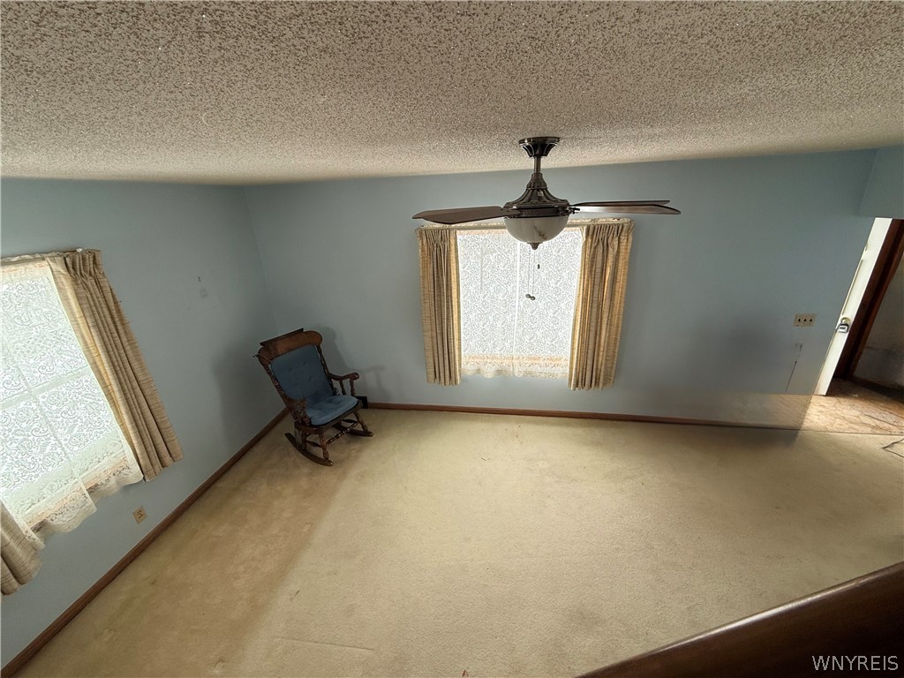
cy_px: 339
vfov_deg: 85.7
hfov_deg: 102.1
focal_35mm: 14
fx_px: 366
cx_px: 452
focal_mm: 2.22
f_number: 2.2
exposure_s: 1/179
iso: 64
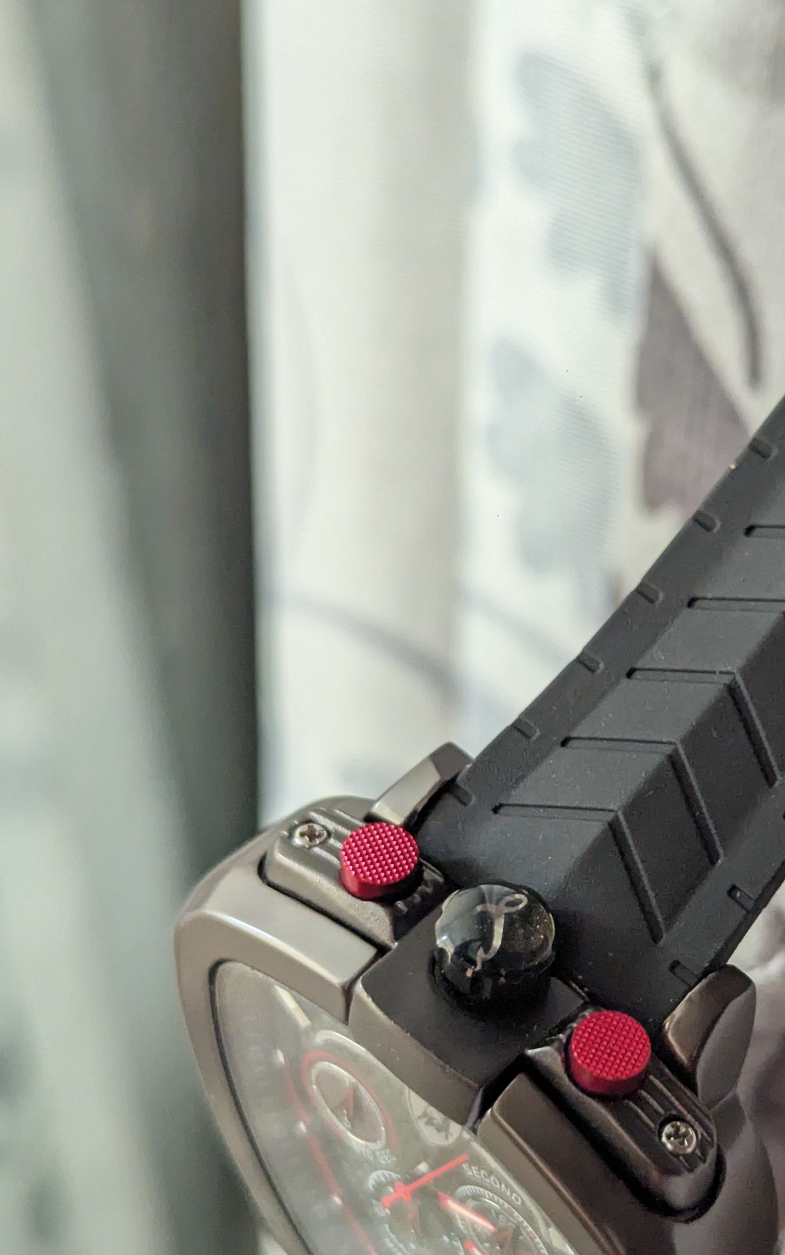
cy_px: 829
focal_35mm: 72
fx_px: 2464
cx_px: 615
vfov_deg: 28.4
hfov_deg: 18.0
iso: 499
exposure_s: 1/230
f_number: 1.85
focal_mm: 6.81
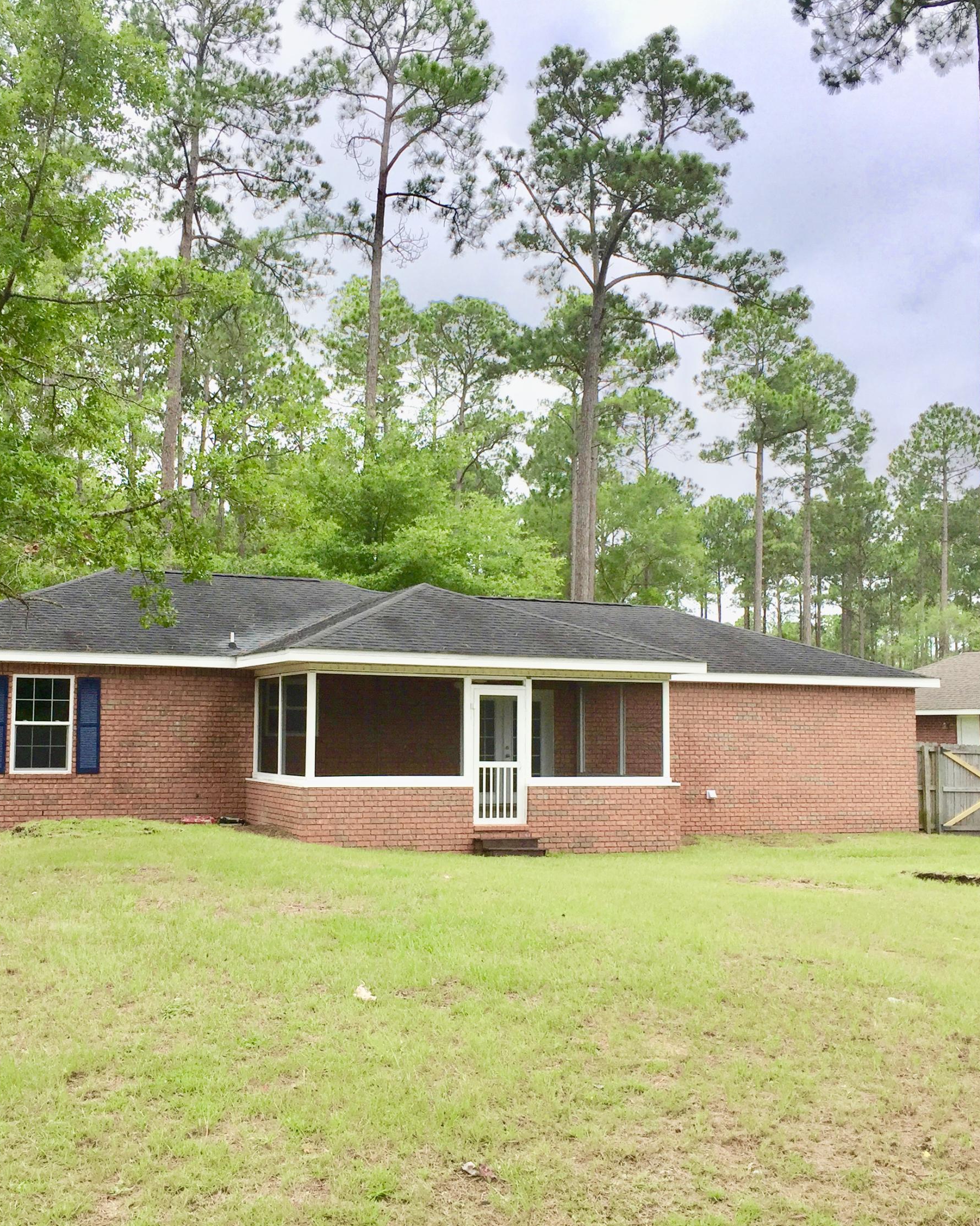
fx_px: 1378
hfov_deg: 39.1
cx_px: 420
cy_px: 614
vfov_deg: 47.9
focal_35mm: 38
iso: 32
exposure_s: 1/964
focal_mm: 4.15
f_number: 2.2
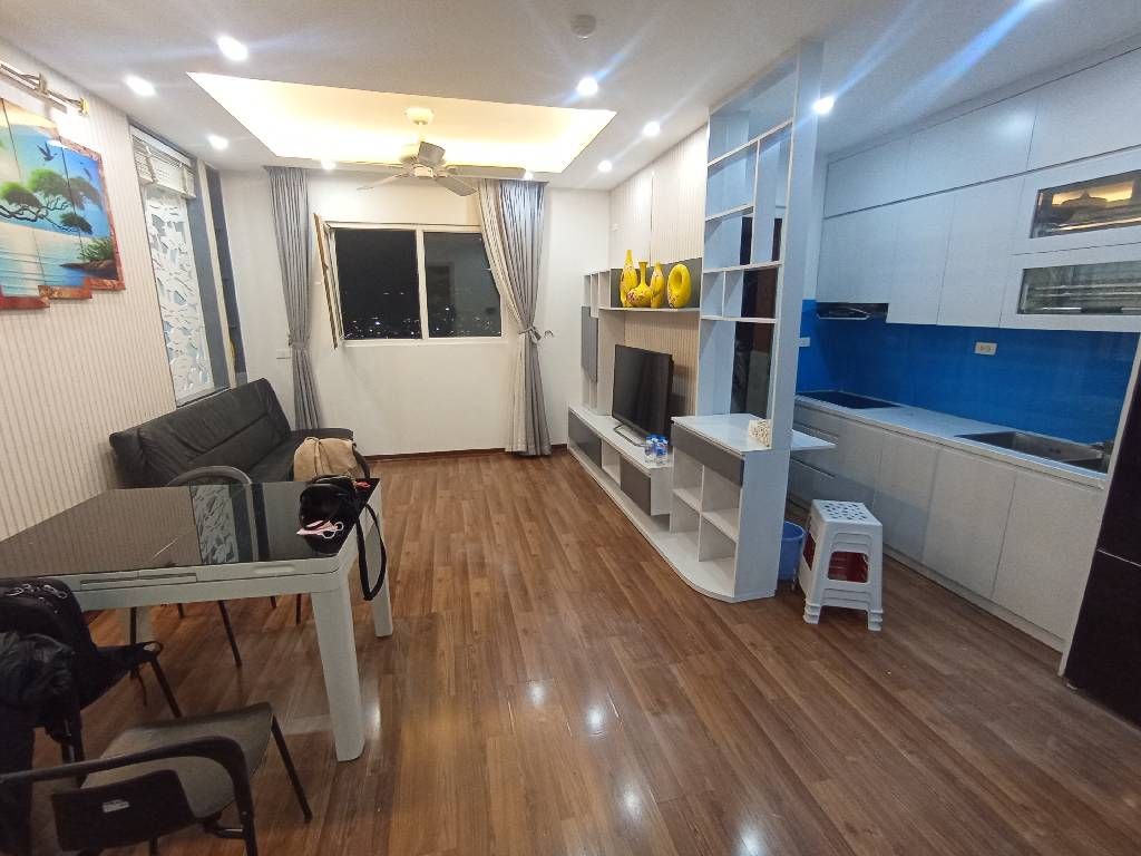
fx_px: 527
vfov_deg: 78.1
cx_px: 570
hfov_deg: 94.5
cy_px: 428
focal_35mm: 16
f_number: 2.2
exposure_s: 1/33.3
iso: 239
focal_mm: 1.65
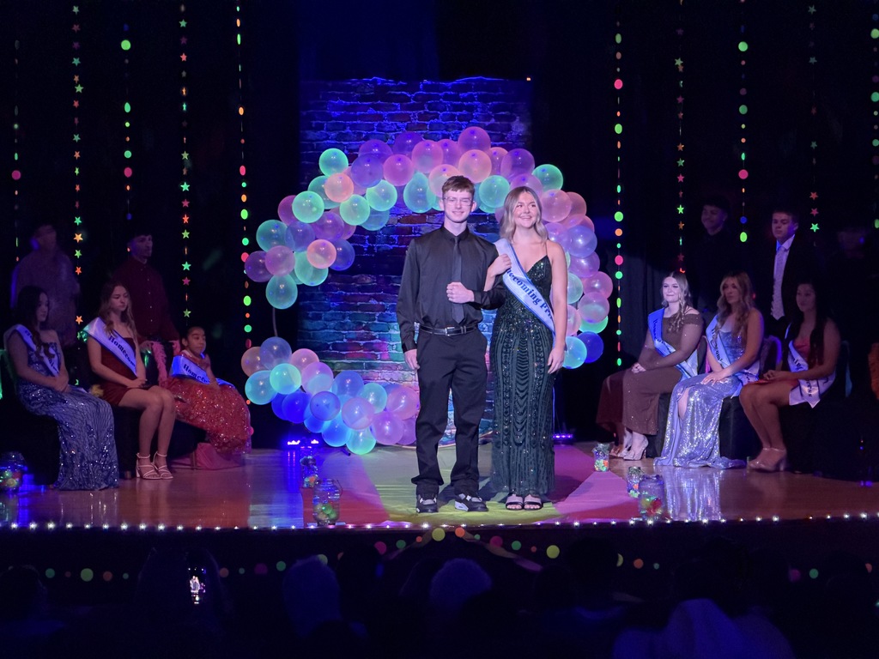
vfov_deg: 14.8
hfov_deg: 19.6
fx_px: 2539
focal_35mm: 100
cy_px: 330
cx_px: 440
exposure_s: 1/30
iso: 3200
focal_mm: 16.89
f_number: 2.8
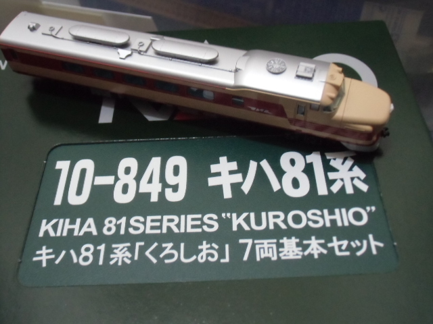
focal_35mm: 38
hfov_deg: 49.0
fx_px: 475
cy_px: 162
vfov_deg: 37.7
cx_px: 216
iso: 800
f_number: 3.9
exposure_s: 1/20
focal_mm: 6.67
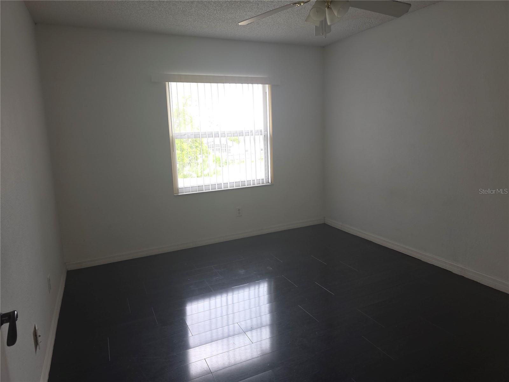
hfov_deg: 73.9
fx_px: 338
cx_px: 254
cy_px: 191
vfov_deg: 58.9
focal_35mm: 23
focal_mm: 6.3
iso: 40
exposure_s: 1/60
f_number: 1.7
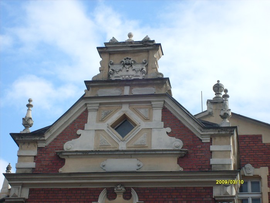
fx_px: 827
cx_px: 135
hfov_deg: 18.5
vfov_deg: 14.0
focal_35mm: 106
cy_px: 102
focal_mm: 17.4
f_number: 4.9
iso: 80
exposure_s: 1/350
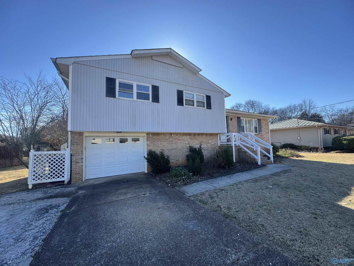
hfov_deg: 102.1
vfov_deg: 85.7
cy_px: 133
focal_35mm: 14
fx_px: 143
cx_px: 177
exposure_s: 1/505
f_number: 2.2
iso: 40
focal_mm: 2.22
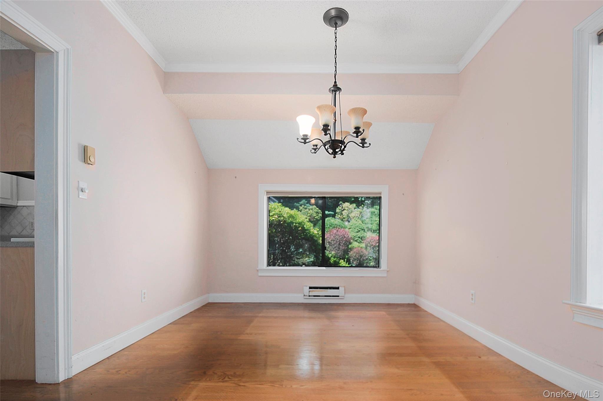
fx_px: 251
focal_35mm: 15
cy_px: 200
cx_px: 302
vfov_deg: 77.2
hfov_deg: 100.4
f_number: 14
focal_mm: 10
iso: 200
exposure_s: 1/50
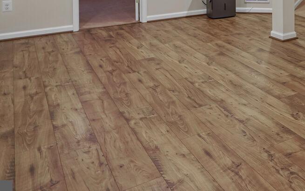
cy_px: -60
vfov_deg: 25.6
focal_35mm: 43
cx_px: 328
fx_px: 358
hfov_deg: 38.9
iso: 800
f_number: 8
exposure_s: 1/3
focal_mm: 16
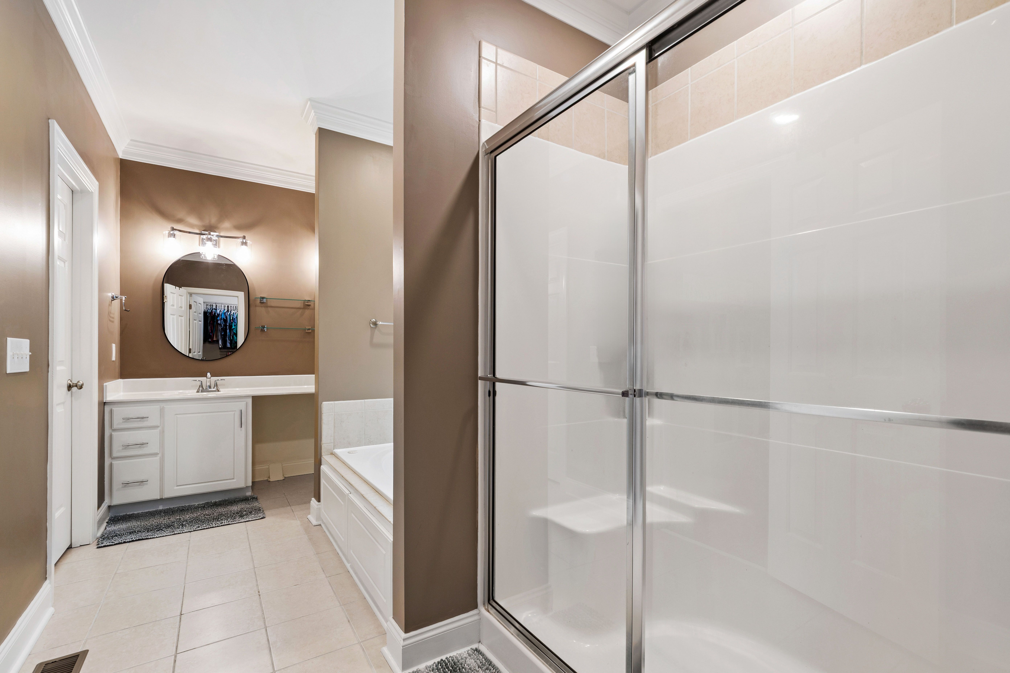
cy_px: 336
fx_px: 421
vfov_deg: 77.3
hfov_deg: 100.4
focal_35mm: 15
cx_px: 505
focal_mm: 10
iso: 100
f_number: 8
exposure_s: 1/1.67
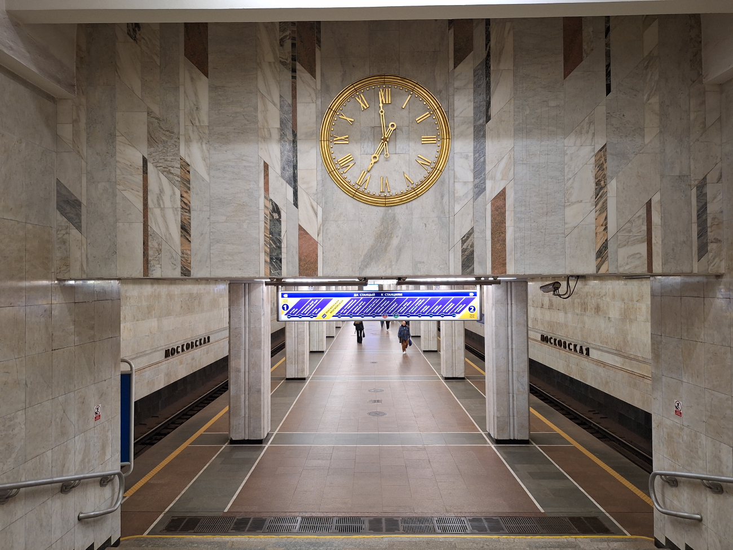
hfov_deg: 73.9
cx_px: 366
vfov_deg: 58.9
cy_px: 275
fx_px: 487
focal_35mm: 23
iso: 250
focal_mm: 5.54
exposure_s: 1/25
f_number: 1.8
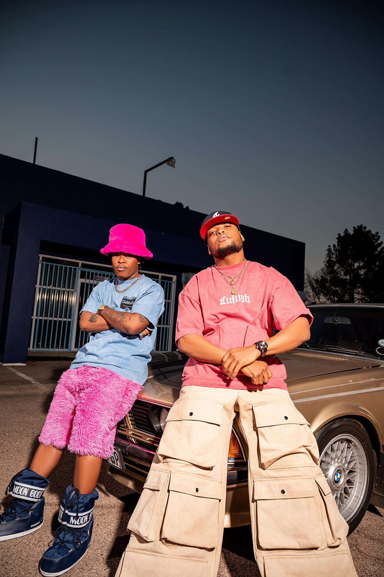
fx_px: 385
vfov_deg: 73.8
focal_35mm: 24
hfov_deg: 53.1
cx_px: 192
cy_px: 288
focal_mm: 24
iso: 50
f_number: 4
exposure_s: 1/250
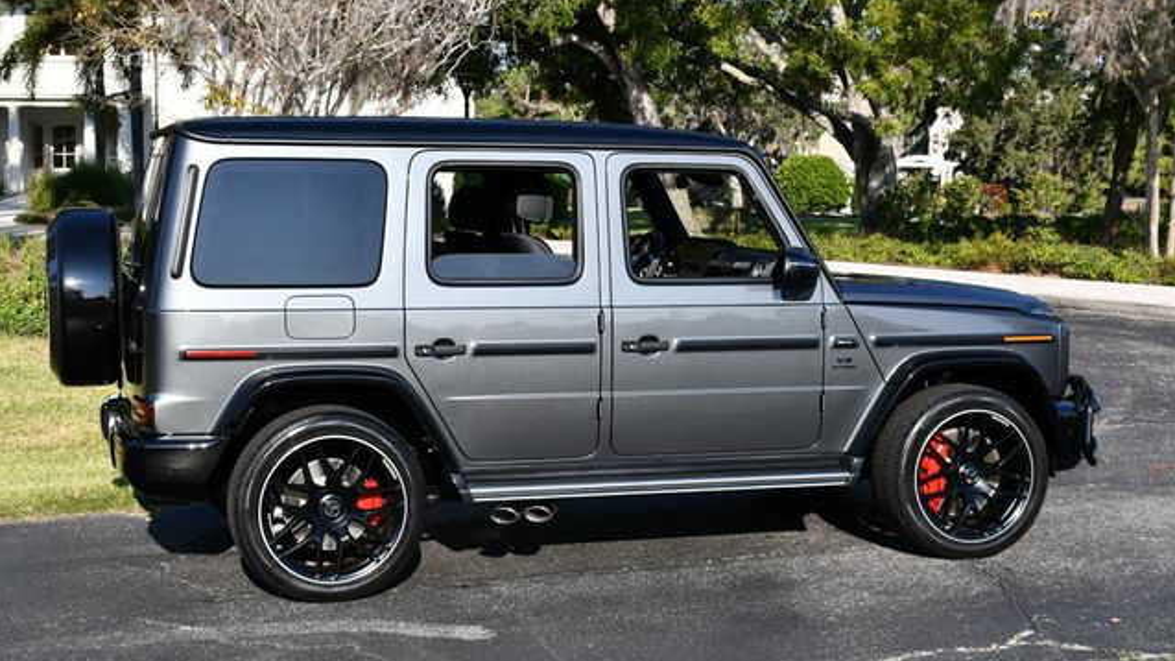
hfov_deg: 35.5
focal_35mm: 59
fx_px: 1838
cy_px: 273
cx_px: 588
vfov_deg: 20.4
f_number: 8
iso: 110
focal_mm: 28
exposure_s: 1/250
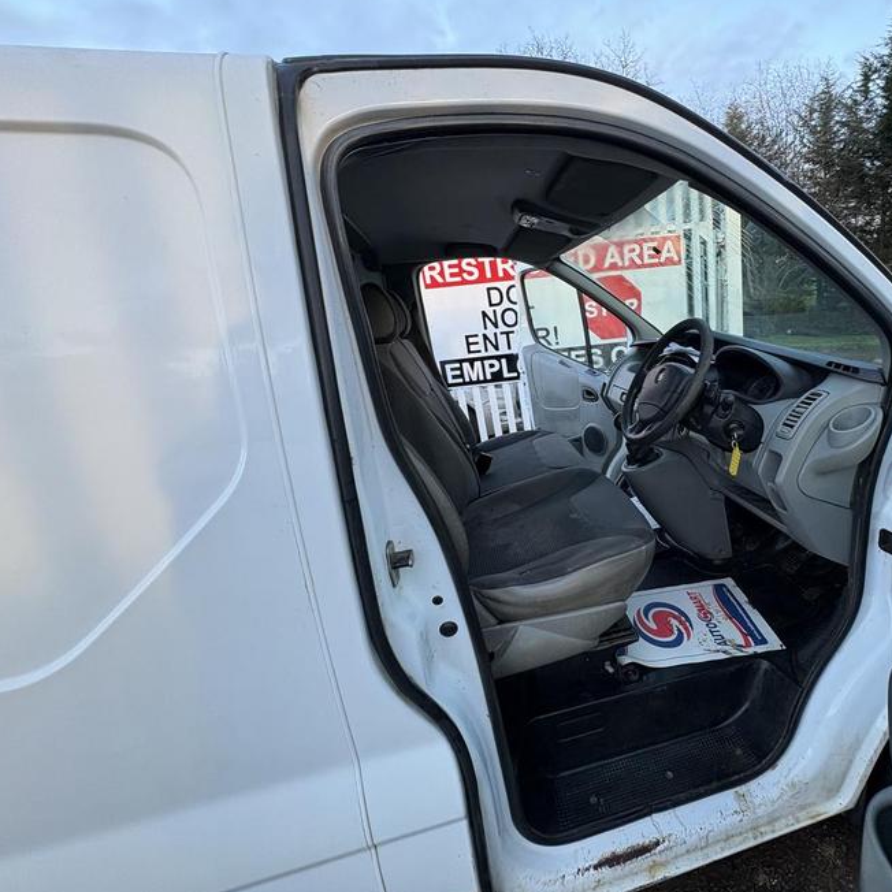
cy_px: 442
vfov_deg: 84.0
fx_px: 496
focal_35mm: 17
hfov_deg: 80.9
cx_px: 601
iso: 100
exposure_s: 1/99
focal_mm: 2.22
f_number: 2.2
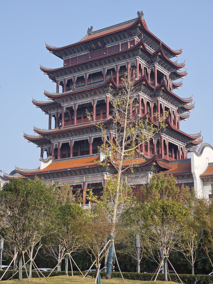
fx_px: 468
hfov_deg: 25.7
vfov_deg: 33.8
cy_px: 142
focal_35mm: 57
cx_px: 106
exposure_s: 1/1667
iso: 50
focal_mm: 6.55
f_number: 1.6
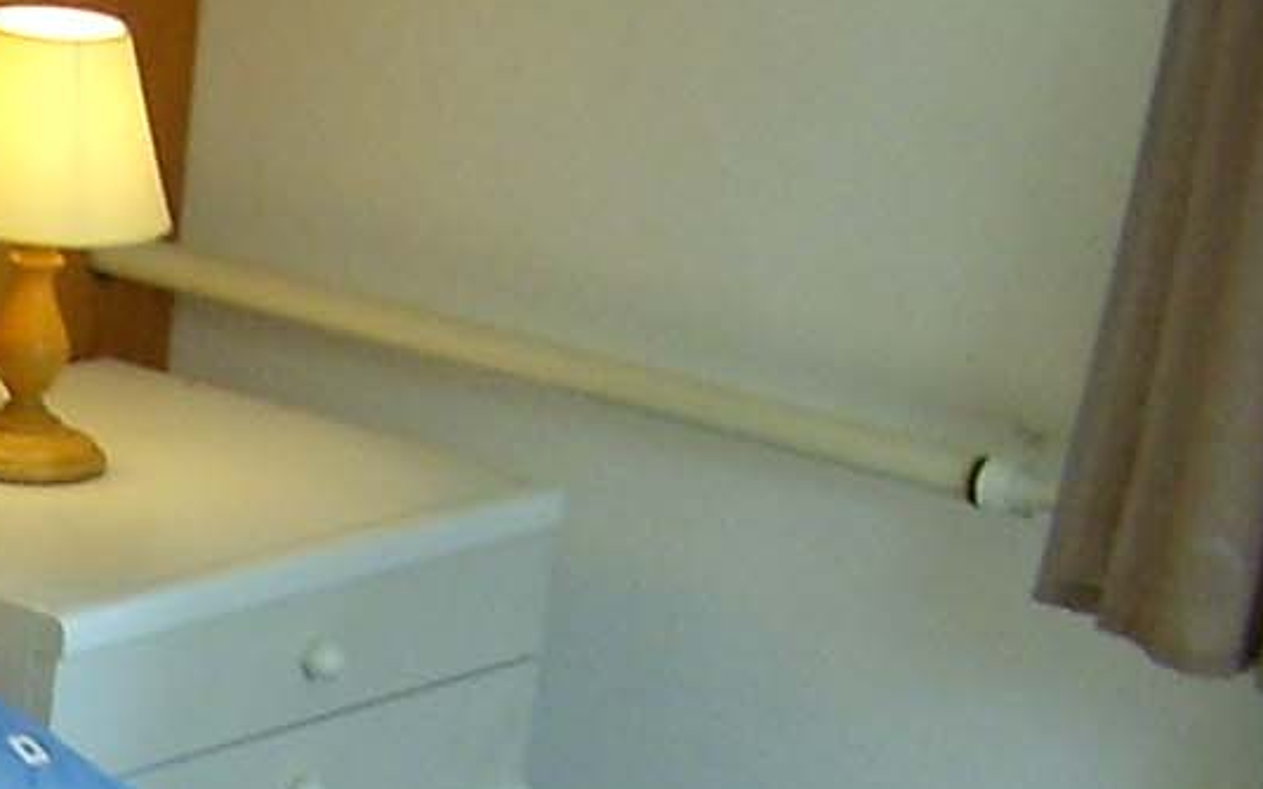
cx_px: -523
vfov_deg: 6.6
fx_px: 6712
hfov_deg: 10.4
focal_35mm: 195
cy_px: 1385
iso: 50
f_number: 2.8
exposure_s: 1/45
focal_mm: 5.8
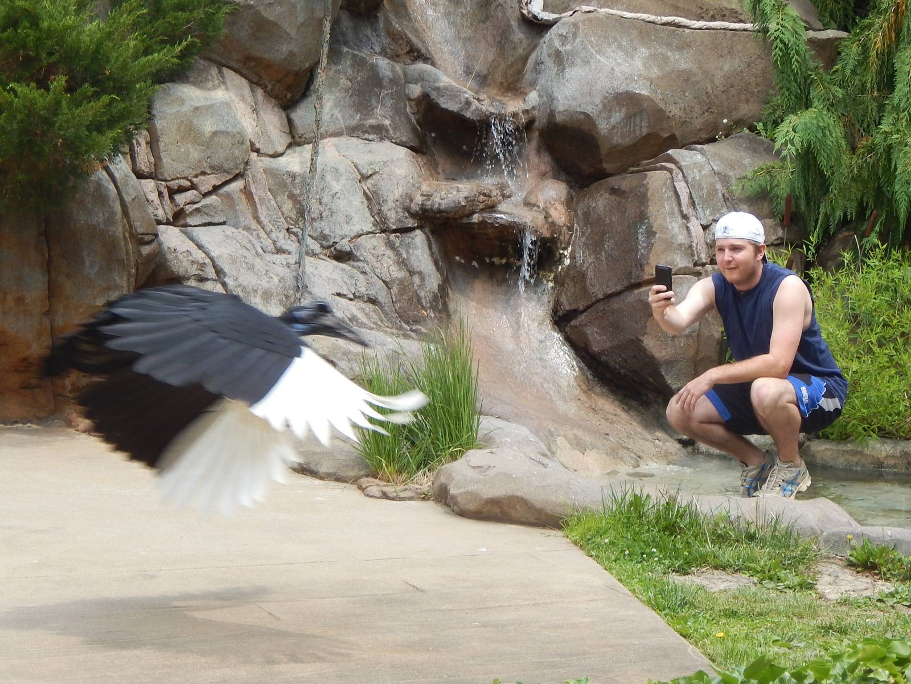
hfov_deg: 25.7
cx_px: 456
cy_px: 342
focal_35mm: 76
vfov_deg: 19.4
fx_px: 2000
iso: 125
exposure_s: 1/250
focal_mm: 13.5
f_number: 4.2
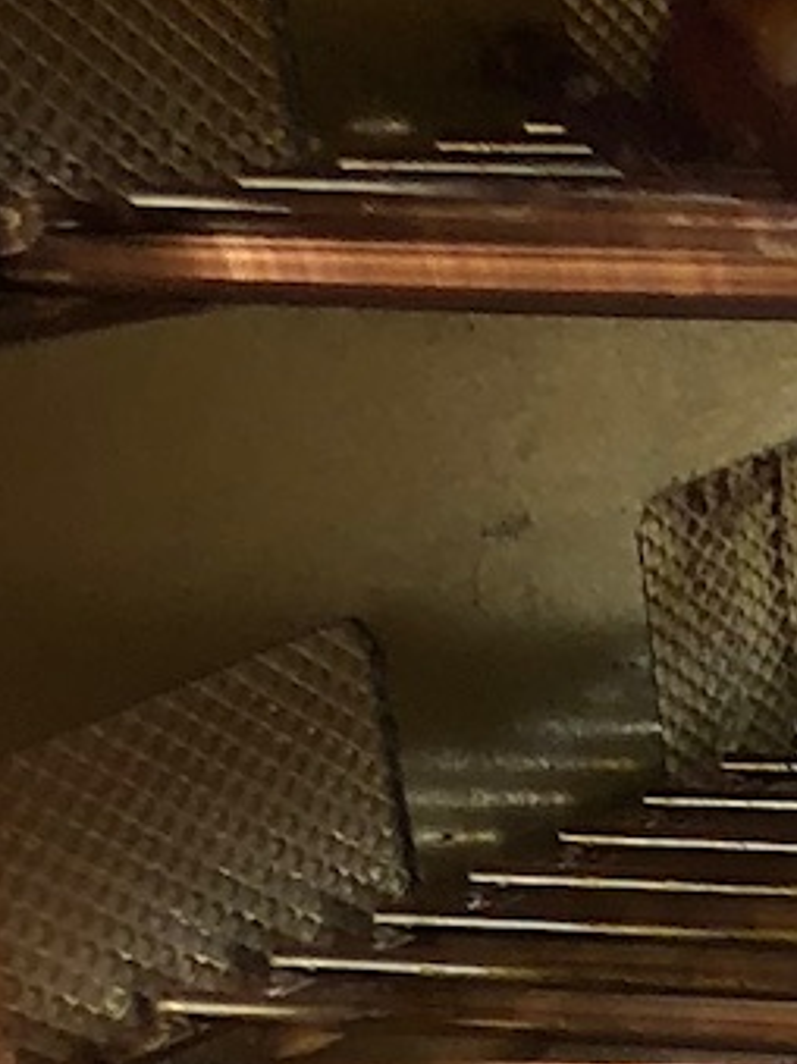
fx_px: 5191
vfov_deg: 10.6
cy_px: 2228
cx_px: 2328
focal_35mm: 169
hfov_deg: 7.7
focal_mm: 4
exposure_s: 1/4
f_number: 1.8
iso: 64
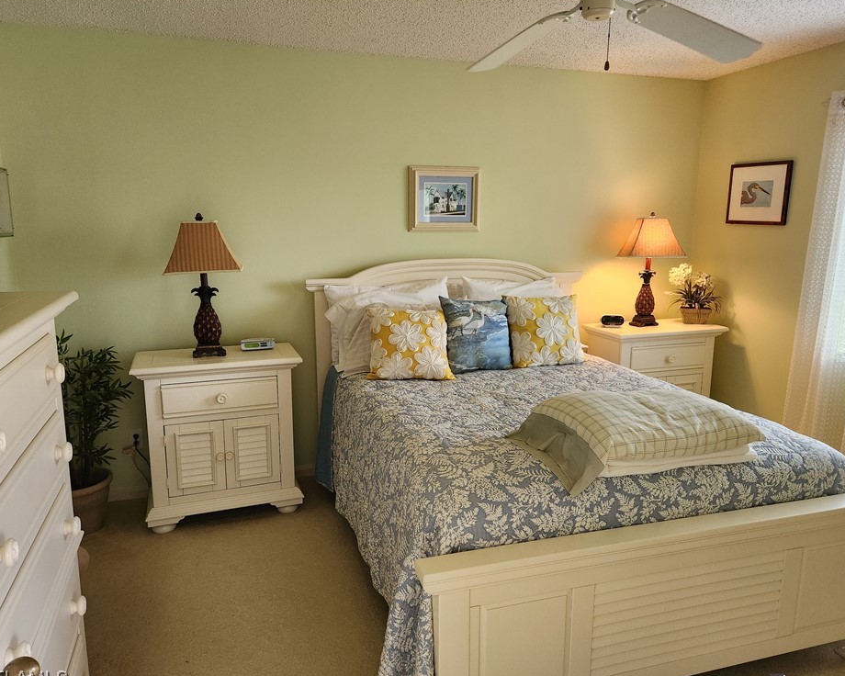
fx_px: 625
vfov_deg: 56.8
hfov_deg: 68.1
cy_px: 346
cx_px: 426
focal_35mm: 25
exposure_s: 1/120
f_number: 1.8
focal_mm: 5.4
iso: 320
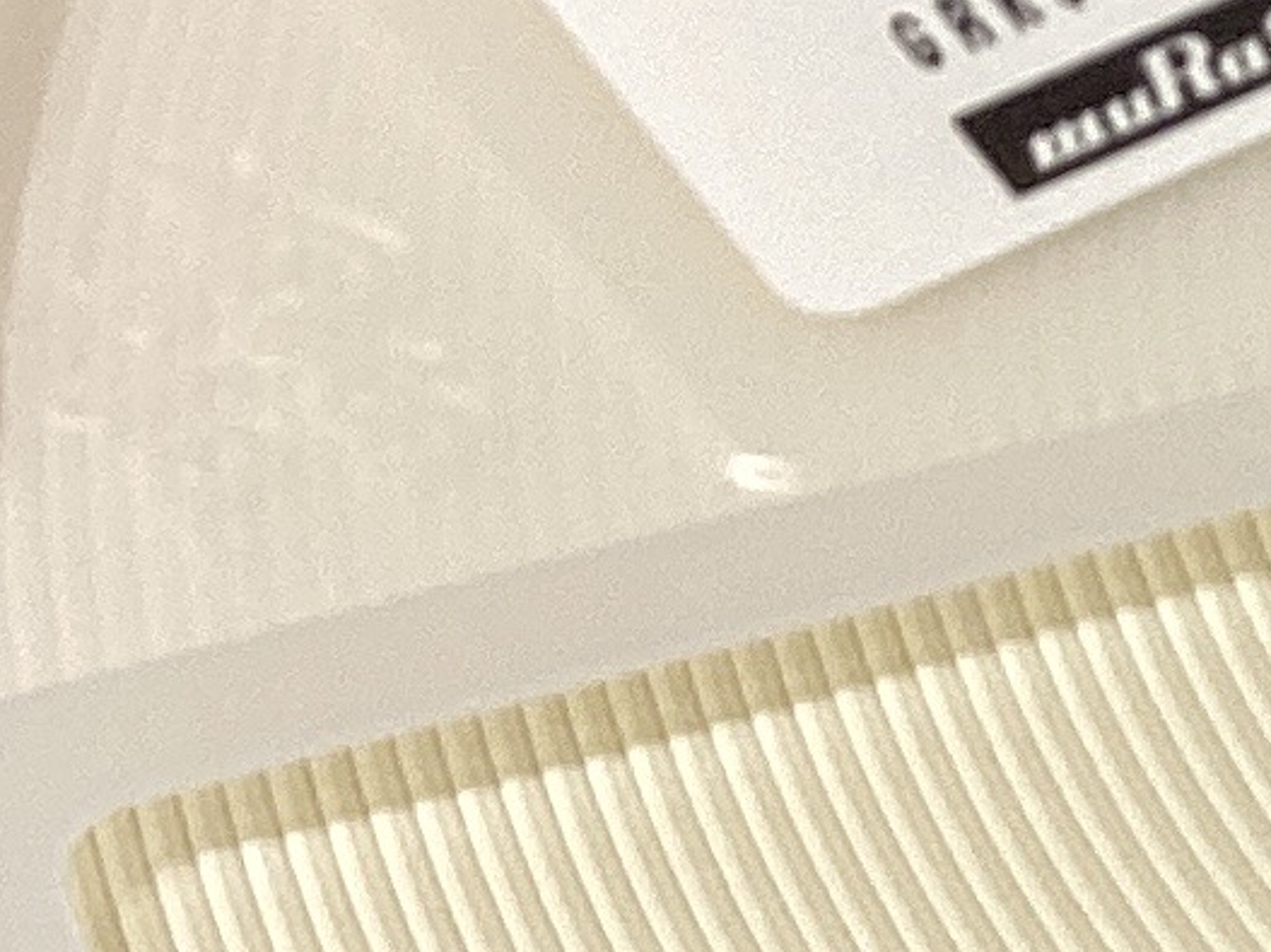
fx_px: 7048
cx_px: 2964
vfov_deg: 7.7
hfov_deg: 9.3
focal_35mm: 192
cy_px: 894
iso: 64
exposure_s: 1/50
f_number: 2.4
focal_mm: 3.3
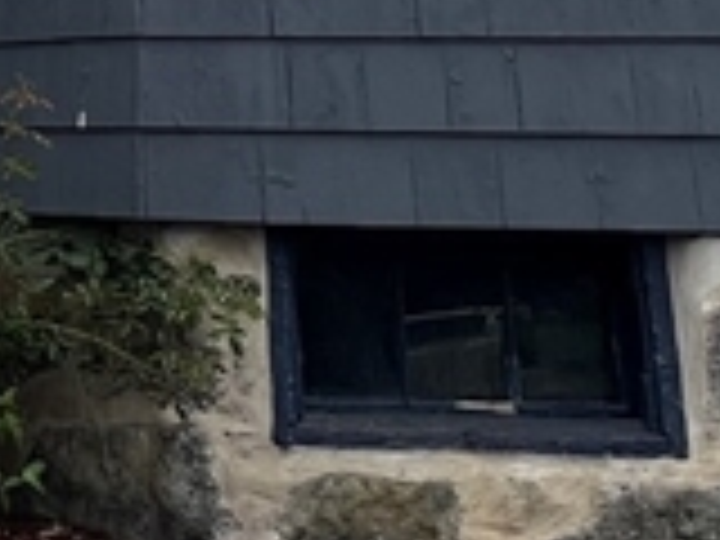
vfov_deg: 16.2
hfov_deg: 20.8
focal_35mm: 83
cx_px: -292
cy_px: -279
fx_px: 1726
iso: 32
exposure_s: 1/436
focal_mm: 1.57
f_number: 1.8
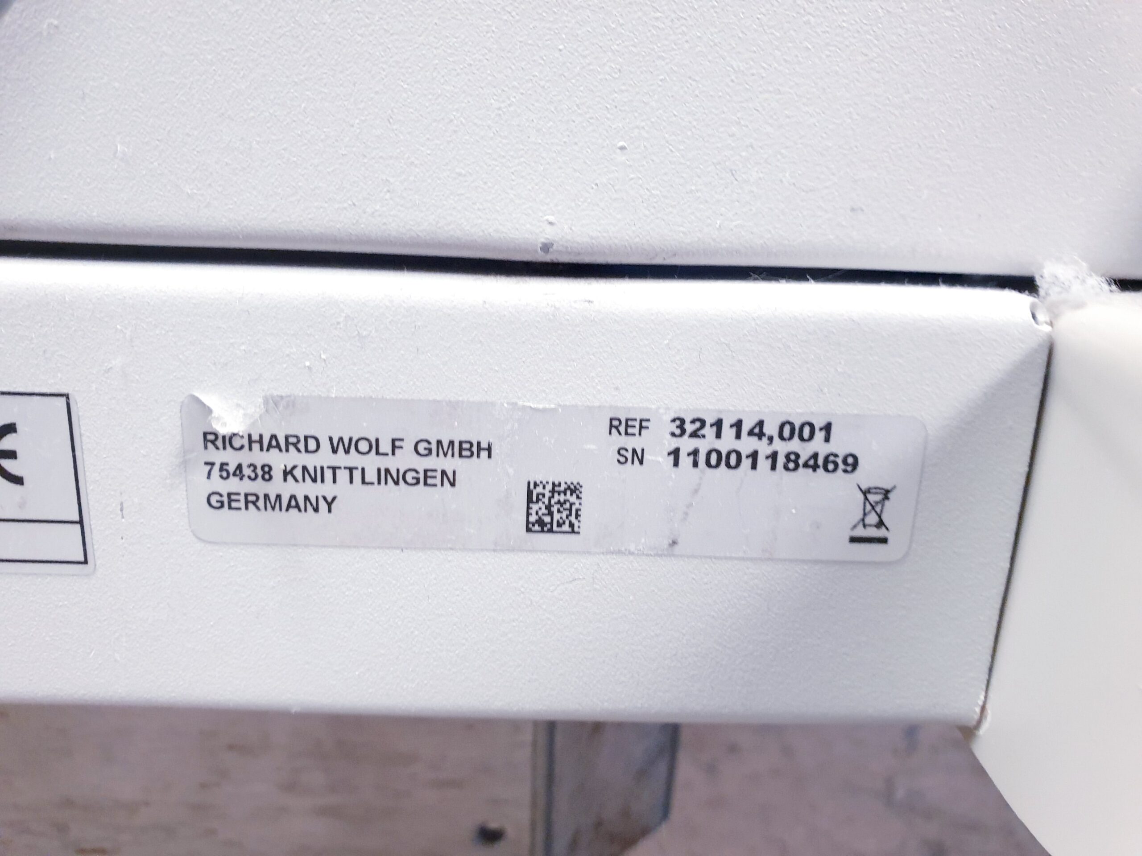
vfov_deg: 53.1
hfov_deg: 67.3
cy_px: 428
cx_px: 571
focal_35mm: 26
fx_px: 858
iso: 320
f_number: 2.4
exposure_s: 1/25
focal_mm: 4.3
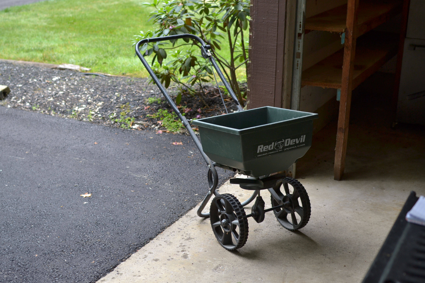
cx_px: 212
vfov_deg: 25.8
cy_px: 142
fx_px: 620
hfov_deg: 37.9
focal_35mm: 52
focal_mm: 35
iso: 200
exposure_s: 1/125
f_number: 3.2
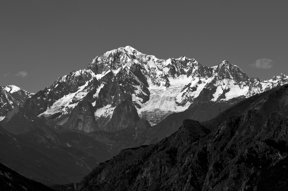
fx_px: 1438
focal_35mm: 180
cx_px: 144
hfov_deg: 11.4
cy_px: 96
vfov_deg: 7.6
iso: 200
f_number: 7.1
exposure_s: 1/1250
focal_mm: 120
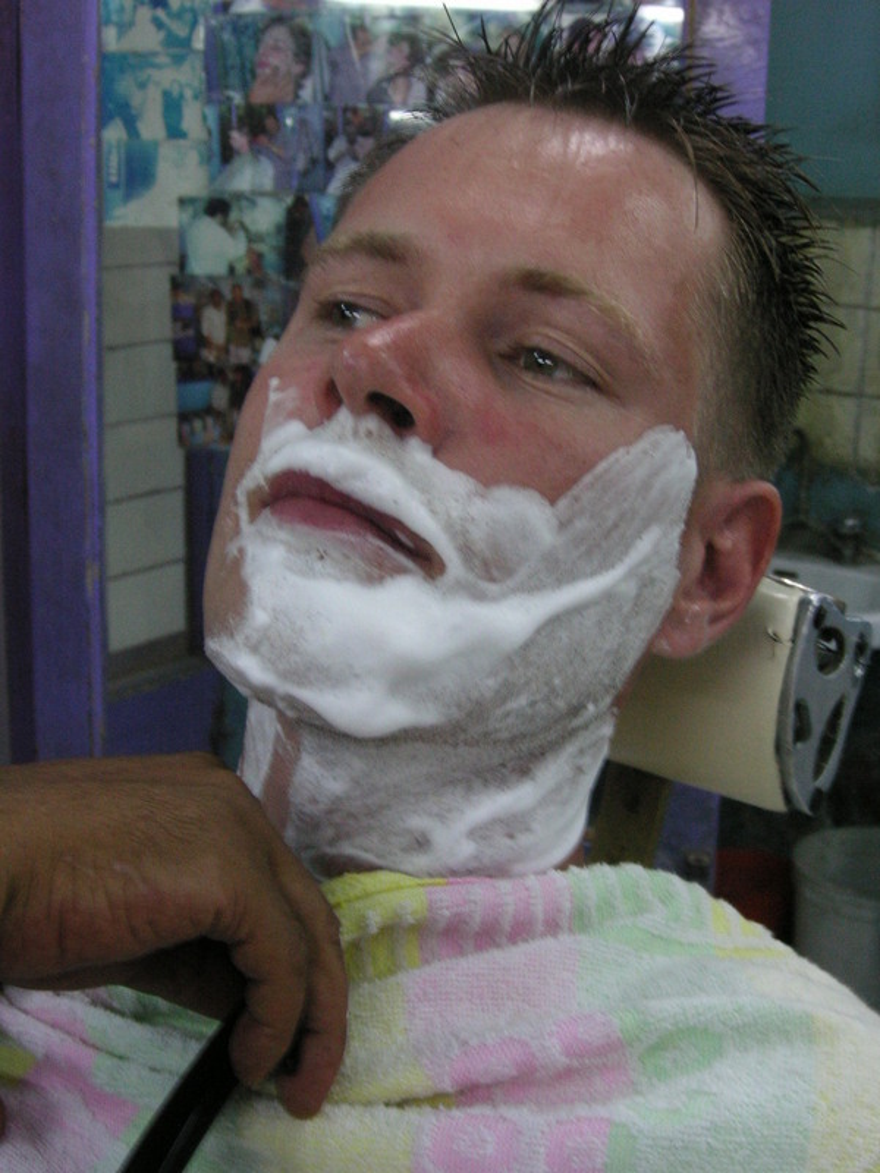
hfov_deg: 29.1
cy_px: 586
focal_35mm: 50
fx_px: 1695
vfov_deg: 38.2
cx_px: 440
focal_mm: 8.4
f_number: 3.4
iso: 100
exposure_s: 1/20
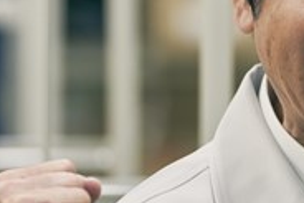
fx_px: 4961
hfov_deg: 3.5
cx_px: 365
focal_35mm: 587
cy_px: 76
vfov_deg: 2.3
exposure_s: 1/160
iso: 800
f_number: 2.8
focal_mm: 150
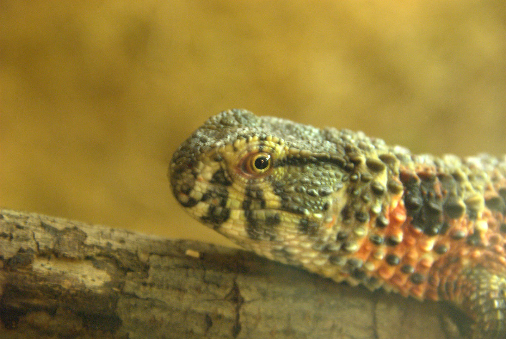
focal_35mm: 174
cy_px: 170
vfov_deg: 7.9
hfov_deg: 11.8
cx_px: 253
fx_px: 2449
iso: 1600
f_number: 6
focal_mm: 116
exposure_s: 1/5
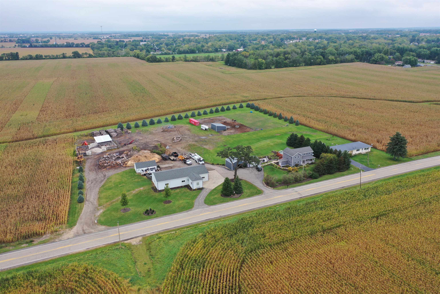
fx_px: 342
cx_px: 220
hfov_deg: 65.5
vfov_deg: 46.4
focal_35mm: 28
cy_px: 147
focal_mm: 10.26
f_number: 2.8
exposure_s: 1/640
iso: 100
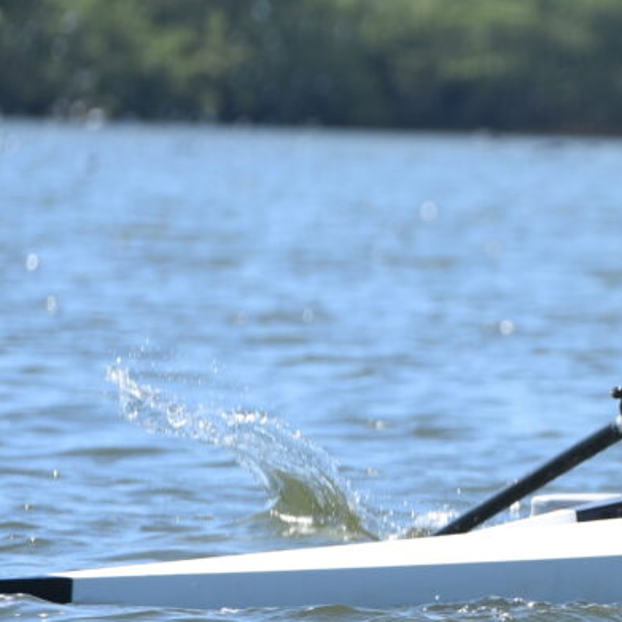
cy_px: 349
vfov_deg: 2.6
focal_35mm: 668
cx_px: 1040
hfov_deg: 2.6
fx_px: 13580
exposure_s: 1/1600
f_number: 5
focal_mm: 200
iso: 400
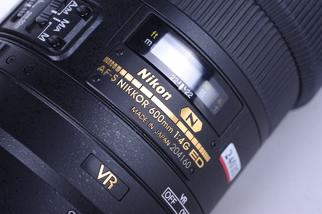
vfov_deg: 22.6
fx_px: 536
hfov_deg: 33.4
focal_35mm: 60
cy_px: 107
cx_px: 161
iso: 200
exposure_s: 1/125
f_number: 11
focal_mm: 60
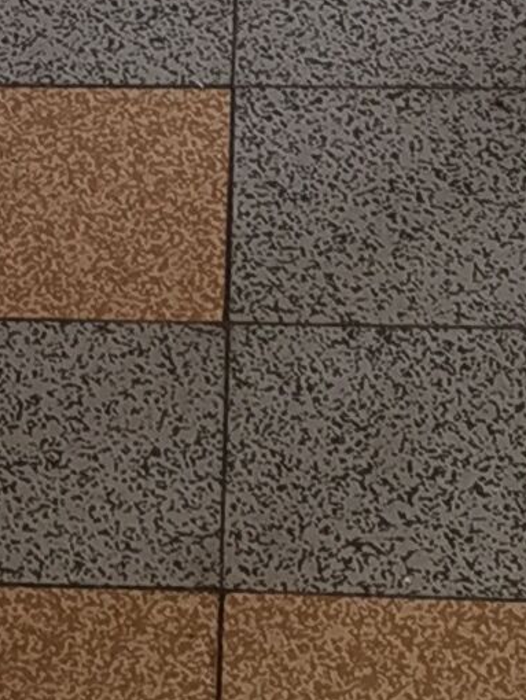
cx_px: -217
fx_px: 3907
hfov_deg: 7.6
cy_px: -41
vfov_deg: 10.1
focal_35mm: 193
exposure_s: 1/50
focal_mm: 5.58
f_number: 1.8
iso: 100
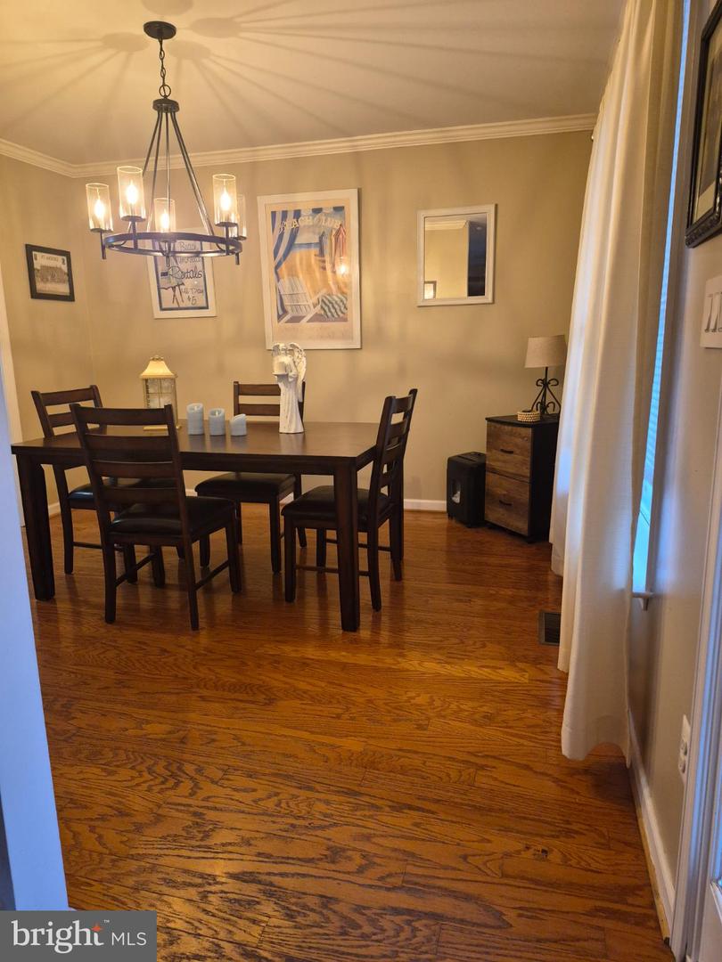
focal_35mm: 23
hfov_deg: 58.9
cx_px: 361
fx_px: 640
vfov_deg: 73.9
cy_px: 481
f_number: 1.8
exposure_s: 1/120
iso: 640
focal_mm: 5.4
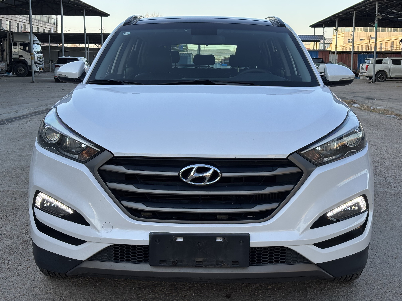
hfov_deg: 36.8
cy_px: 150
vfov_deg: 28.0
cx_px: 201
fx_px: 604
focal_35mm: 52
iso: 32
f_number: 1.6
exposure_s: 1/458
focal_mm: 5.96
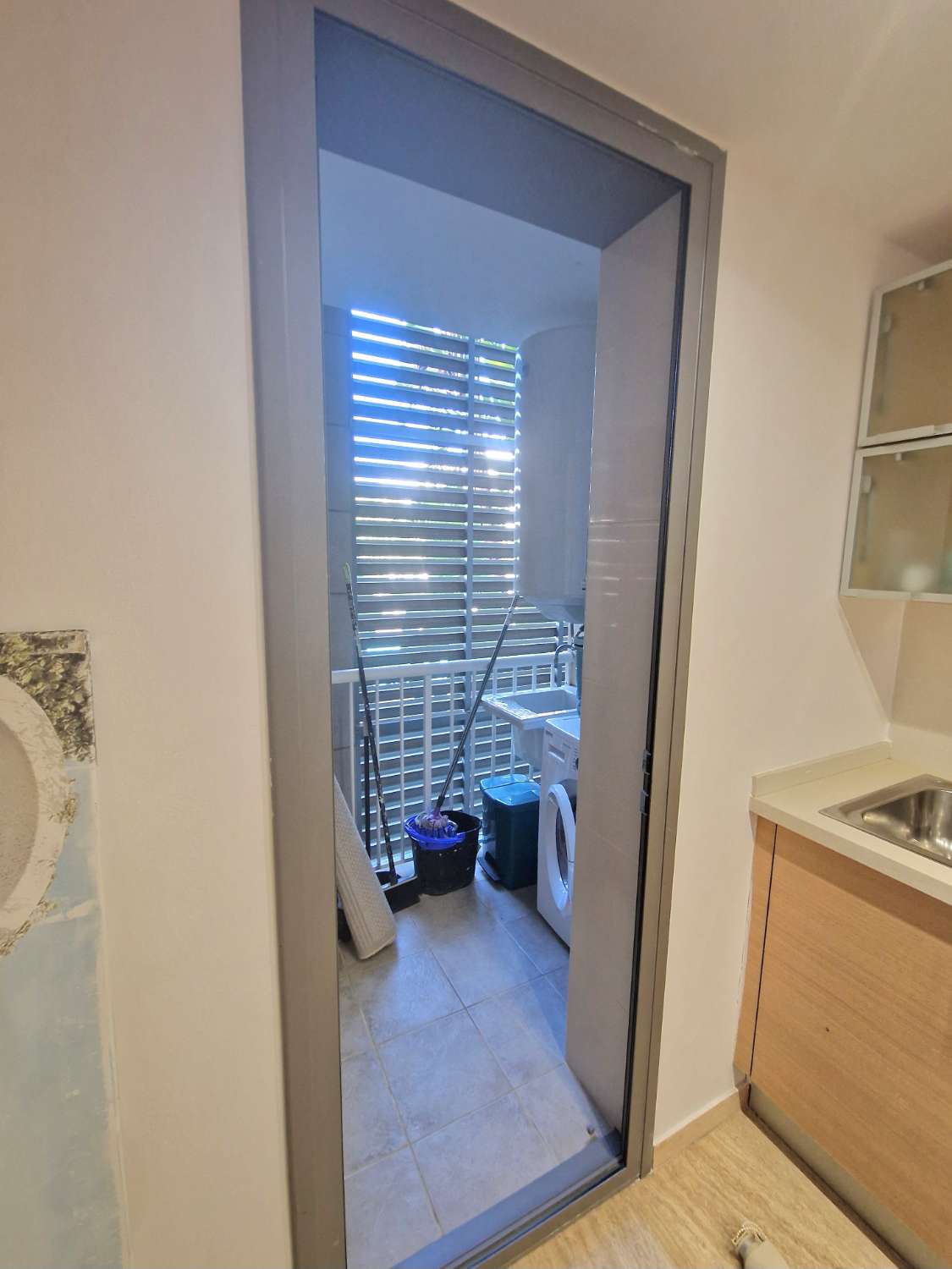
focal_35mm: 13
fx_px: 477
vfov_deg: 106.2
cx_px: 476
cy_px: 634
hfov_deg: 89.9
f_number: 2.2
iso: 250
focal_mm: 2.2
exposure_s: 1/50
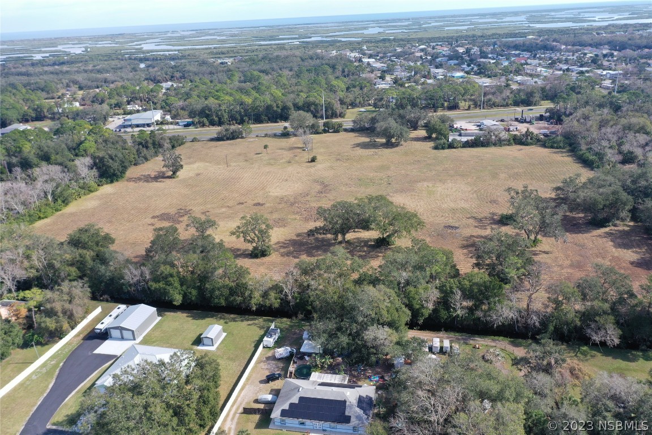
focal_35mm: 28
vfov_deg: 46.4
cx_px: 326
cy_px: 218
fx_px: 507
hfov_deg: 65.5
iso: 100
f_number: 5
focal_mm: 10.26
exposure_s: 1/240
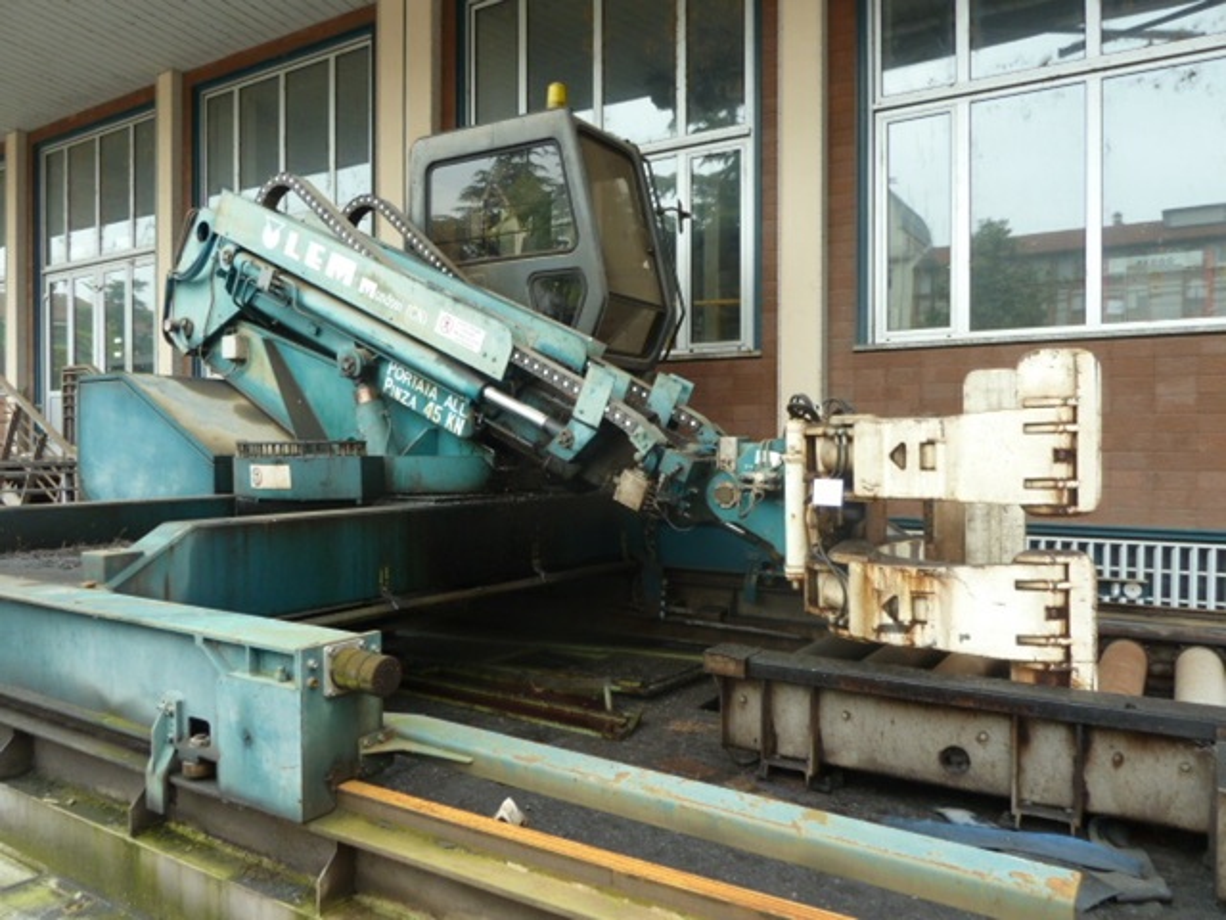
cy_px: 460
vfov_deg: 54.9
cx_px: 613
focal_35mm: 25
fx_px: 885
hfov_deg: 69.4
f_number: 3.3
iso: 80
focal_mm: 4.1
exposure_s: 1/60
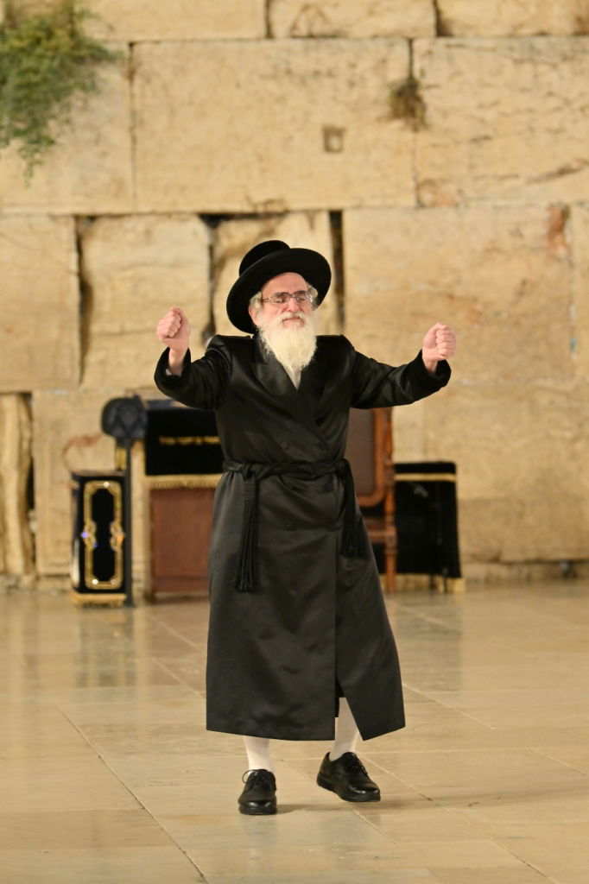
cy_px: 442
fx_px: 4273
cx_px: 294
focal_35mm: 174
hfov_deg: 7.9
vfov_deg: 11.8
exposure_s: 1/160
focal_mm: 116
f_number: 2.8
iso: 640
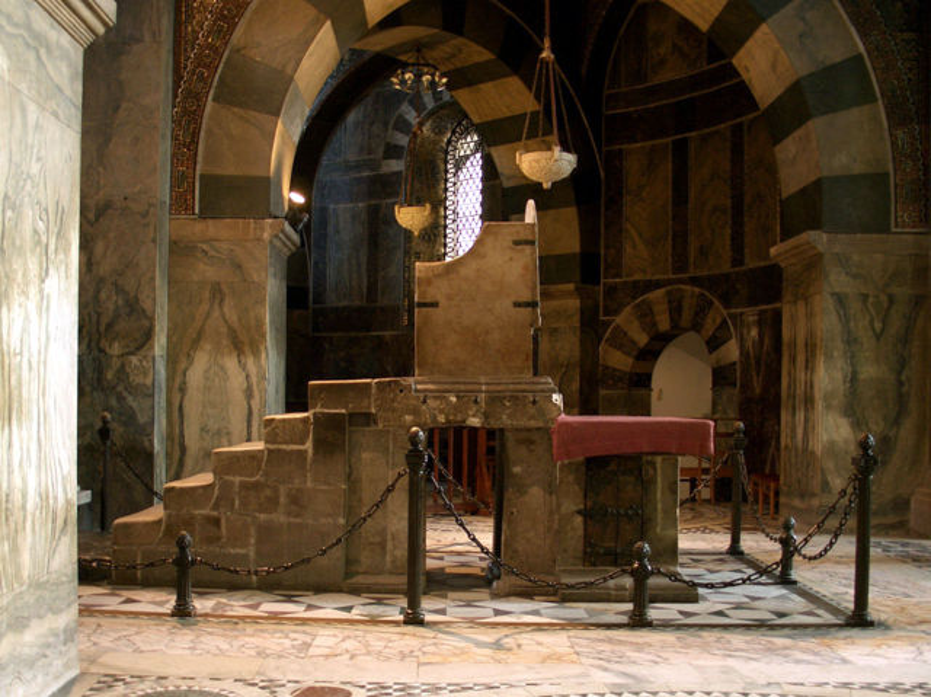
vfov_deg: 42.9
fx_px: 887
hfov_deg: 55.4
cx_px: 466
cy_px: 348
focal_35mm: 33
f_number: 2.8
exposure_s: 1.6
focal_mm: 7.1
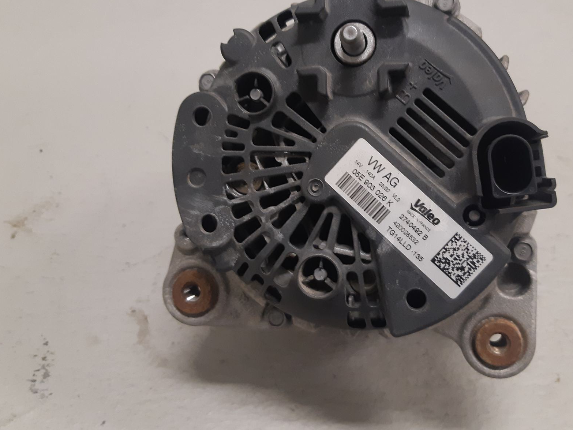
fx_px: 563
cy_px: 173
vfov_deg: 41.6
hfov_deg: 53.8
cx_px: 326
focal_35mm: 34
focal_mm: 3.93
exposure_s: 1/50
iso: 160
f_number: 1.7
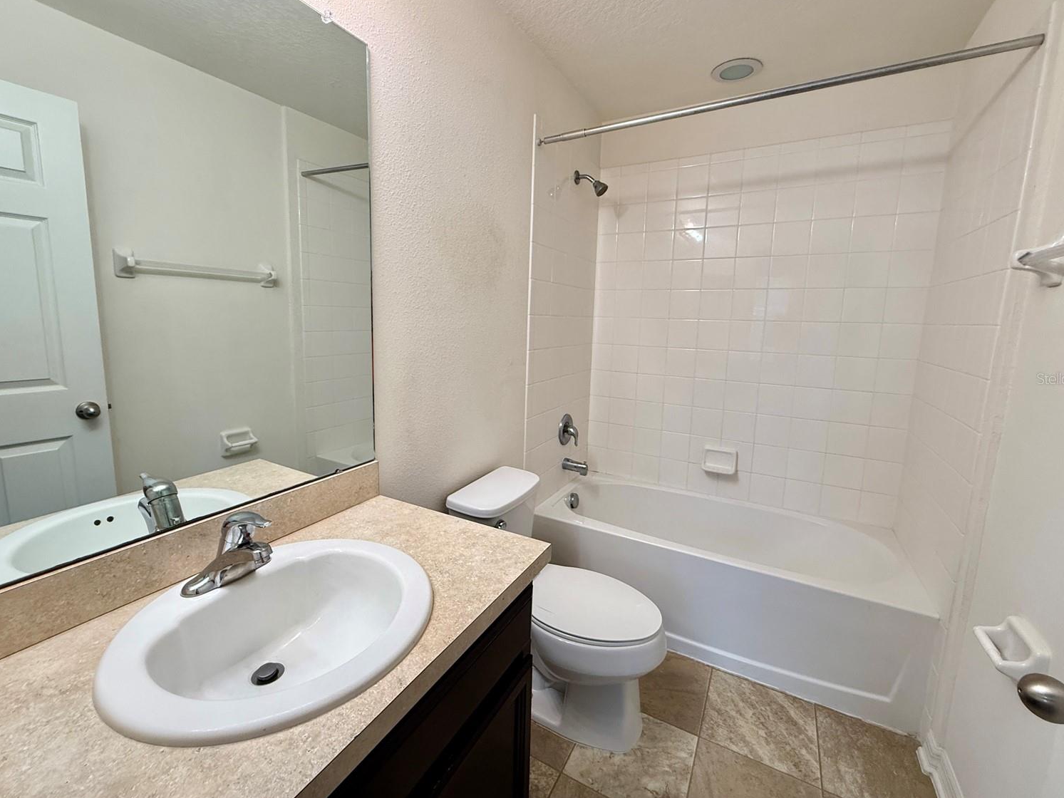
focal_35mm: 15
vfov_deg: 81.7
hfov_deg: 98.2
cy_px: 378
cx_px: 534
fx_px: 461
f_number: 2.2
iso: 200
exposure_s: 1/120
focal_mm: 2.22
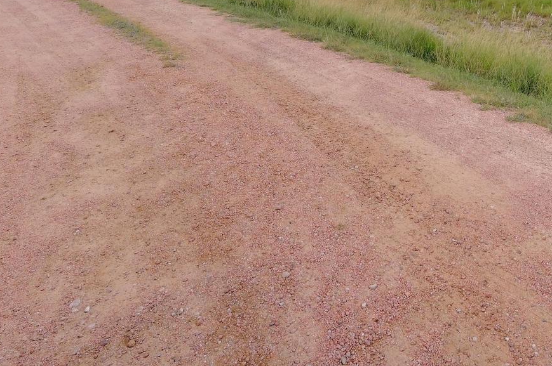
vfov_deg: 33.2
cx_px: 461
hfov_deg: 52.6
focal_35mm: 33
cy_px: -65
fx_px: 505
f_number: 11
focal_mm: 14
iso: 400
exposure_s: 1/160
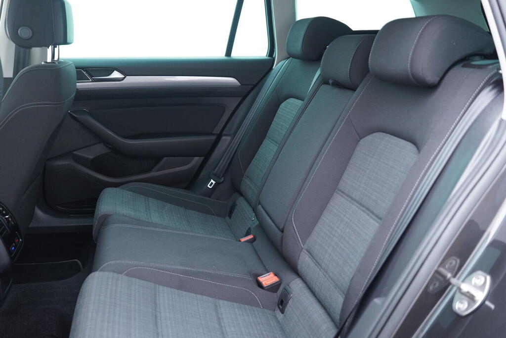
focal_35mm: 36
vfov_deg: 36.9
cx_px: 253
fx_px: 506
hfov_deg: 53.1
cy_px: 169
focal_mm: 24
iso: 640
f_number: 2.8
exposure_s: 1/40
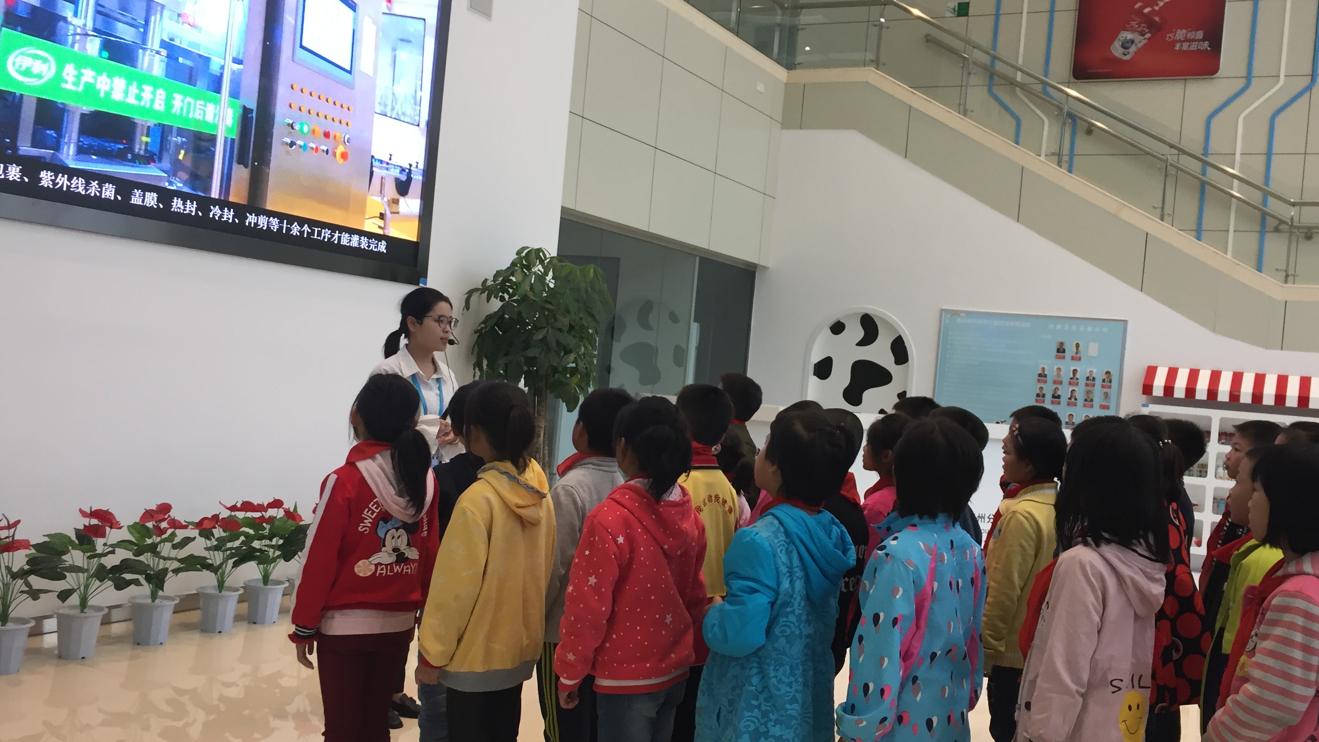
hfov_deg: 56.6
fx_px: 1224
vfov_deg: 33.7
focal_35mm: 35
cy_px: 364
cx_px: 713
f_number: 2.2
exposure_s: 1/33
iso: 32
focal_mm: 4.15
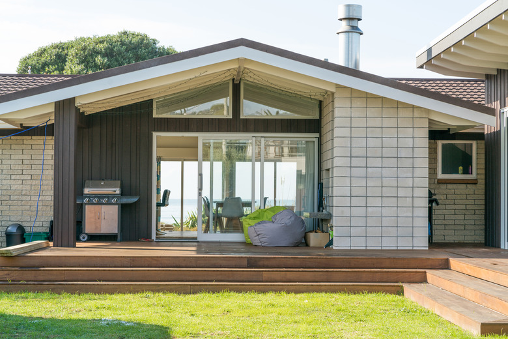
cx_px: 254
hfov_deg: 23.9
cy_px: 170
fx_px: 1199
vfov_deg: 16.1
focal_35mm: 85
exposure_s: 1/250
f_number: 8
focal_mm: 85
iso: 100
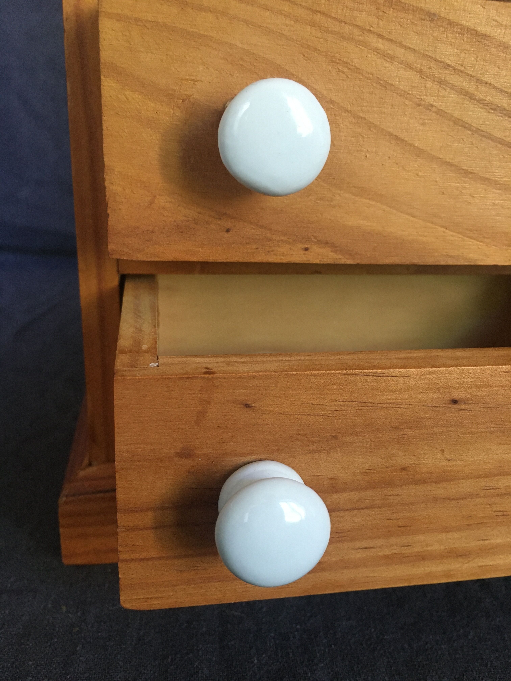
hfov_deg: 48.2
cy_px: 340
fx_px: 571
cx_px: 256
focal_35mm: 29
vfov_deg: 61.7
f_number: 2.2
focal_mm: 4.15
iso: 200
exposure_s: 1/33
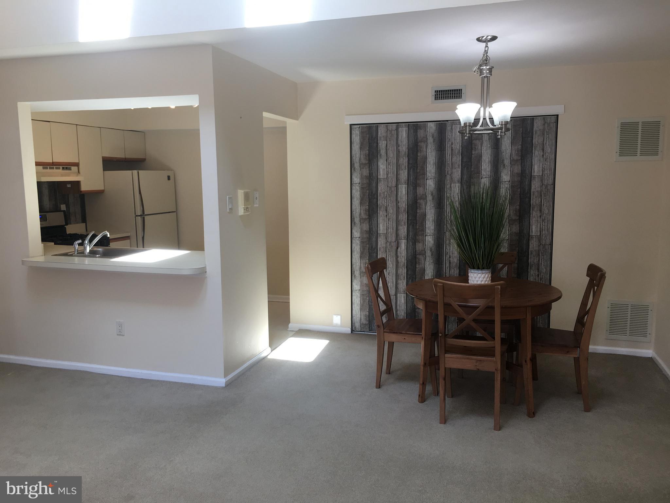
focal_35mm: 29
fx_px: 561
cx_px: 335
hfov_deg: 61.7
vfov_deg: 48.2
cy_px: 252
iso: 25
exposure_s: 1/40
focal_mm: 4.15
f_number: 2.2
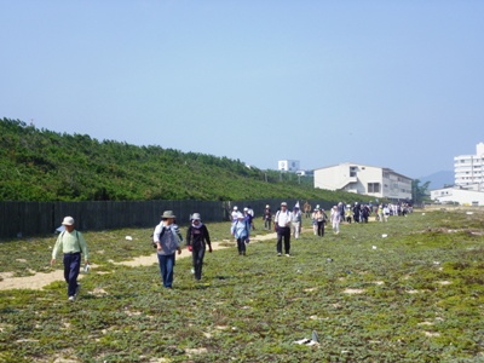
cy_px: 182
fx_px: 881
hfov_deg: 30.7
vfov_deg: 23.3
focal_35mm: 63
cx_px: 242
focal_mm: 11.2
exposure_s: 1/500
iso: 100
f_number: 4.7
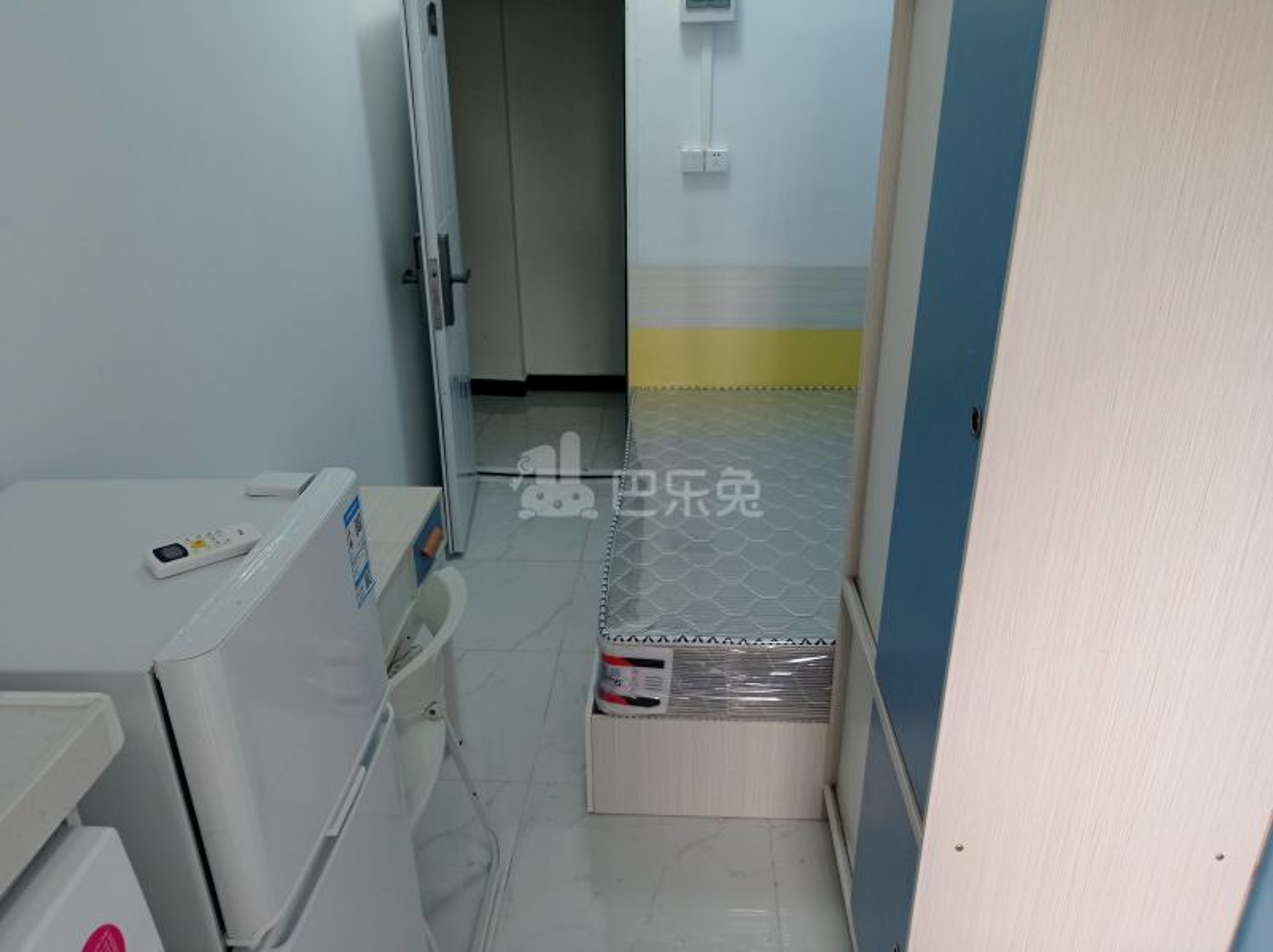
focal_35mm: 28
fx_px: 1028
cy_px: 476
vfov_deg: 49.7
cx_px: 636
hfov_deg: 63.5
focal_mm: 4.7
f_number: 1.79
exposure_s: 1/100
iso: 154
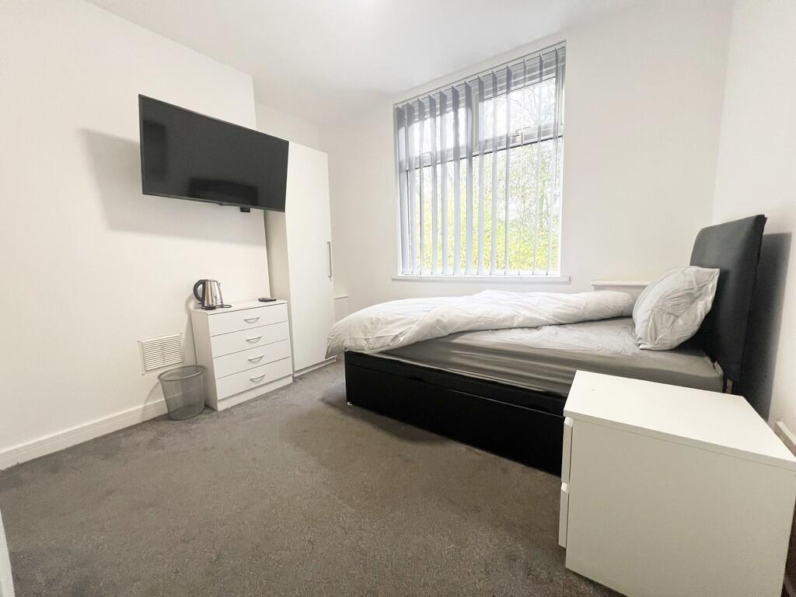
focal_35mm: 13
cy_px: 298
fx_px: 299
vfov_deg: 89.9
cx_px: 398
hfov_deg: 106.2
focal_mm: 1.57
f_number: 1.8
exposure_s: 1/100
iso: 160
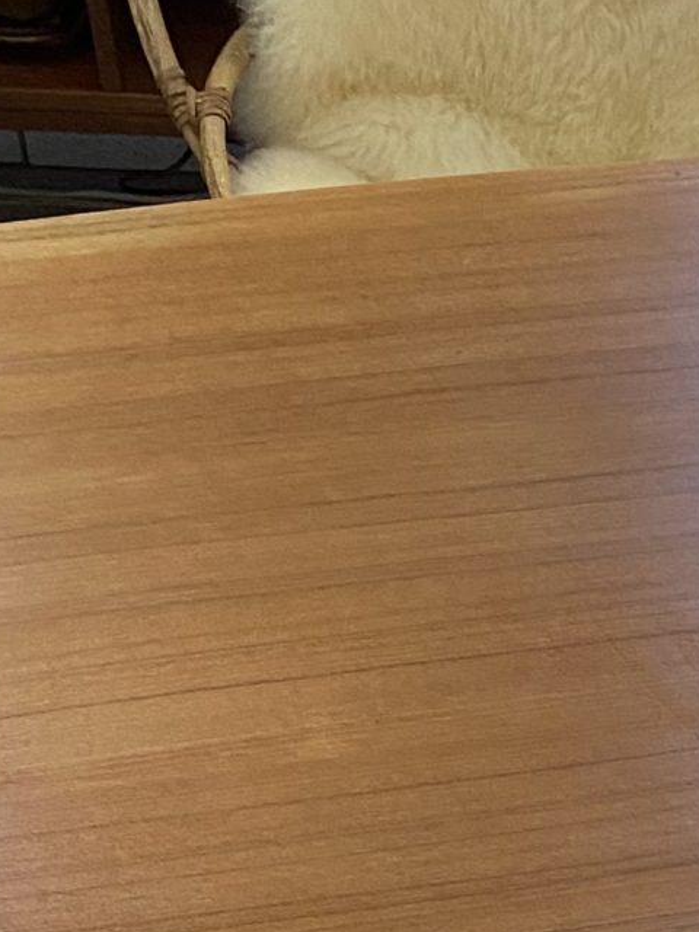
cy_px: 1835
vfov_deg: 15.4
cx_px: 1265
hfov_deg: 12.9
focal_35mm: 104
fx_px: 2800
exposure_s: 1/50
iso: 125
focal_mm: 4.25
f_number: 1.8
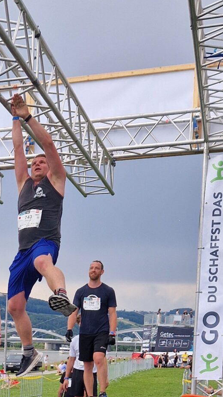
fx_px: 725
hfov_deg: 16.7
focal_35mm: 69
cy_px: 439
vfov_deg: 27.8
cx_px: -47
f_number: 1.8
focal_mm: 5.4
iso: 50
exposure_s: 1/826
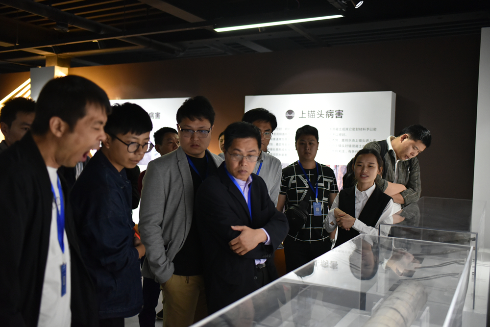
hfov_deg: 54.4
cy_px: 164
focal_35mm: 35
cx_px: 245
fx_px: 476
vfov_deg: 37.9
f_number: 1.8
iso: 2500
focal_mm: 35
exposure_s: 1/800
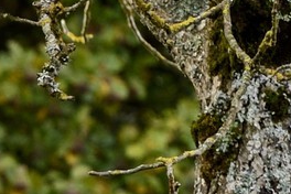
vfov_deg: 1.7
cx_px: -413
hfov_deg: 2.5
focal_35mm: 818
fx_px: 6612
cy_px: 559
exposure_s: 1/160
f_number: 7.1
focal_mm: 135
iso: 400
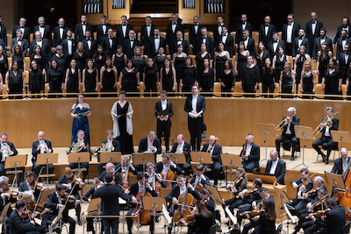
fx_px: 1092
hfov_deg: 18.2
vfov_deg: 12.2
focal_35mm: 112
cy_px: 92
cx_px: 154
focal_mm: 70
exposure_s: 1/125
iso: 1250
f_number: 4.5
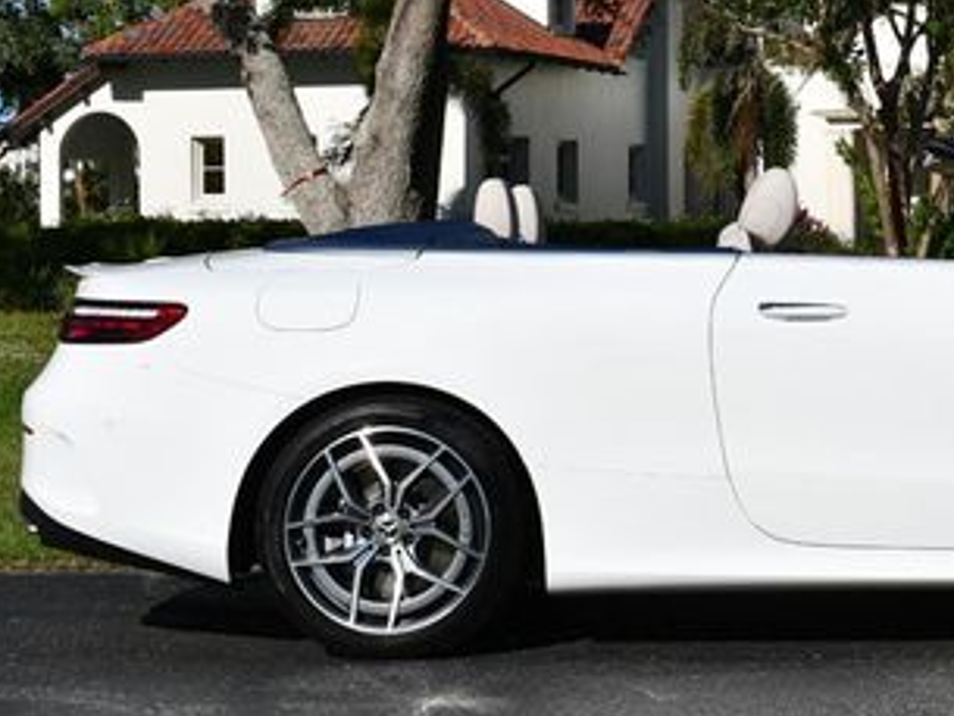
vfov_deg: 14.5
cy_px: 91
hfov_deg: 19.0
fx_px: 2785
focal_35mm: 101
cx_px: 926
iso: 100
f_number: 10
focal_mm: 25
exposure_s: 1/400
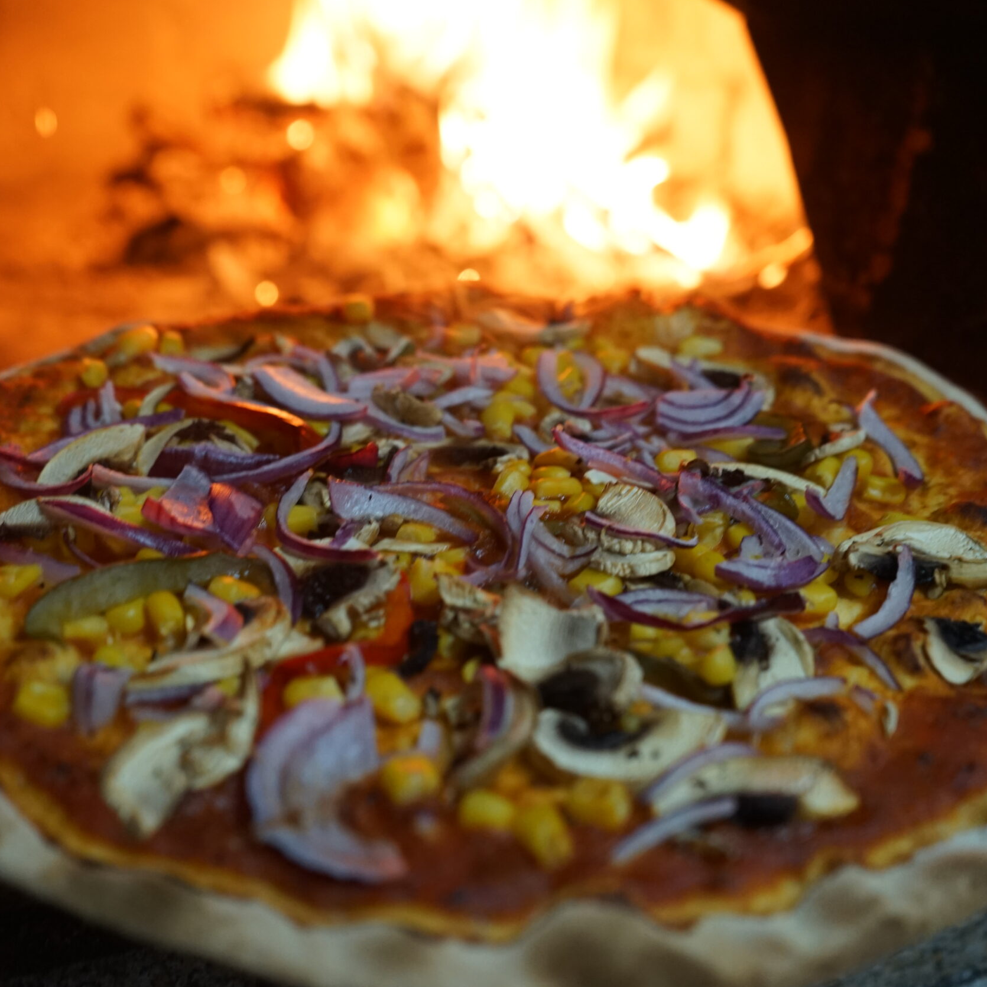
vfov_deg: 39.2
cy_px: 501
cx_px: 449
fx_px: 1387
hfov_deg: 39.1
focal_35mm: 43
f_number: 4
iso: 1600
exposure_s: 1/60
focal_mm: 33
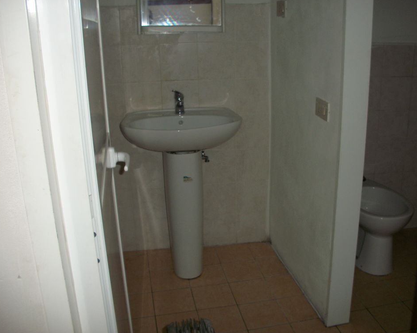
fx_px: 457
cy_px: 165
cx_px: 220
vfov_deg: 40.1
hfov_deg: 49.1
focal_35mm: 37
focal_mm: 6.3
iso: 80
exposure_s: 1/30
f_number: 3.1
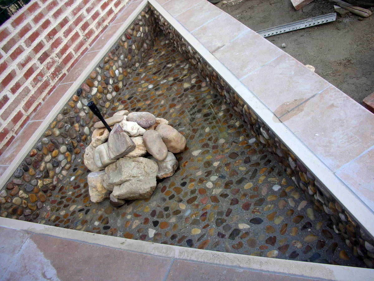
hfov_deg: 52.6
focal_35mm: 35
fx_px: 378
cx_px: 187
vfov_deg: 40.7
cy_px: 140
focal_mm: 5.8
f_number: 3
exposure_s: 1/132
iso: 50
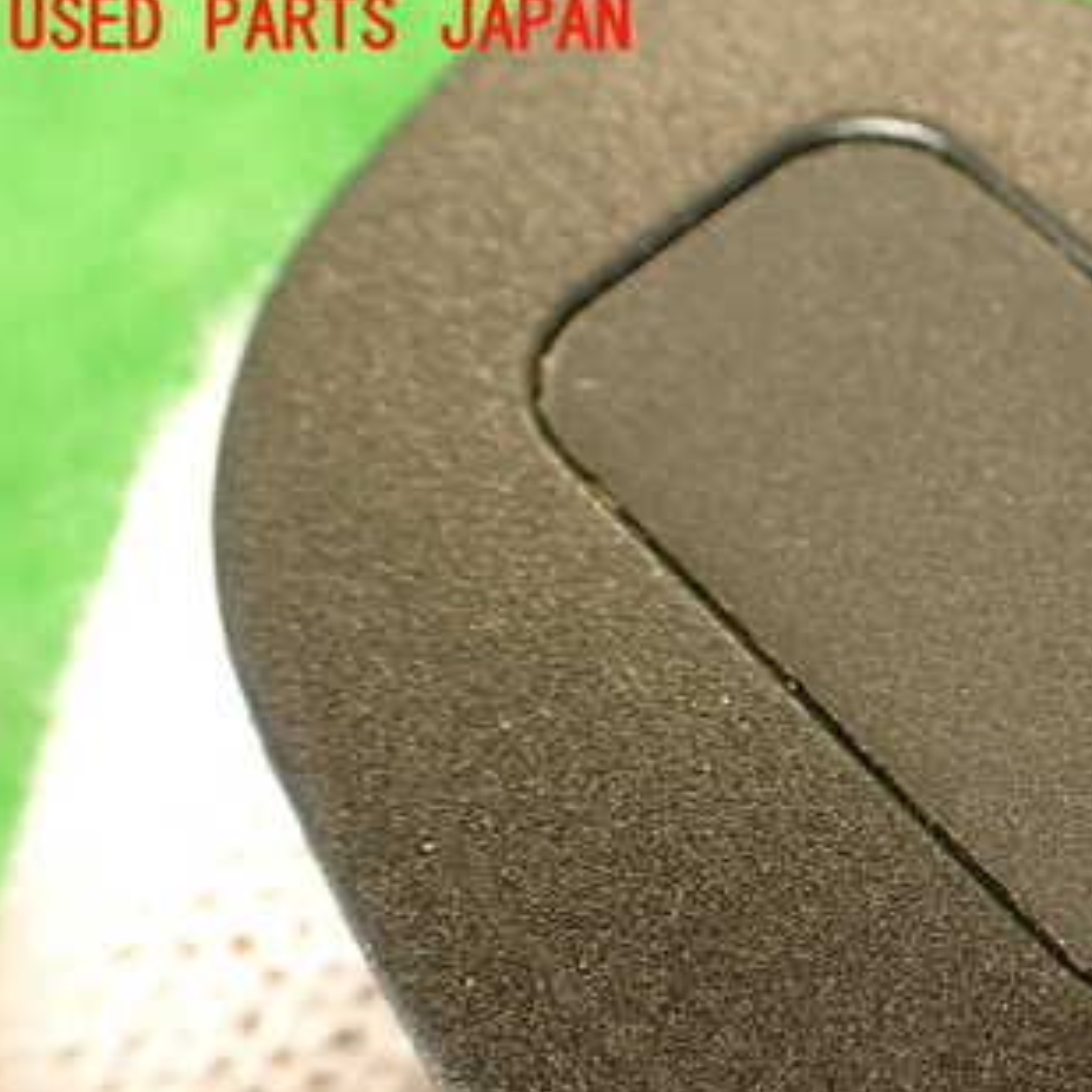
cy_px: 777
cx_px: 1050
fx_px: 1963
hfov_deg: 29.4
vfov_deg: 30.7
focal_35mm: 55
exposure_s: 1/30
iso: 200
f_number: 2.4
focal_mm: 5.79
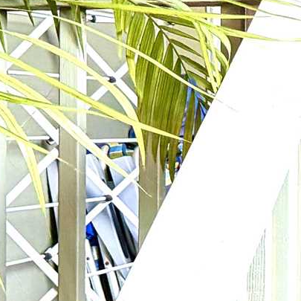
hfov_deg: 9.7
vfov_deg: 10.8
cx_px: 693
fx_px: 1584
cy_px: 74
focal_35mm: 161
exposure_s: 1/60
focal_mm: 6.76
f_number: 1.78
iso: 320
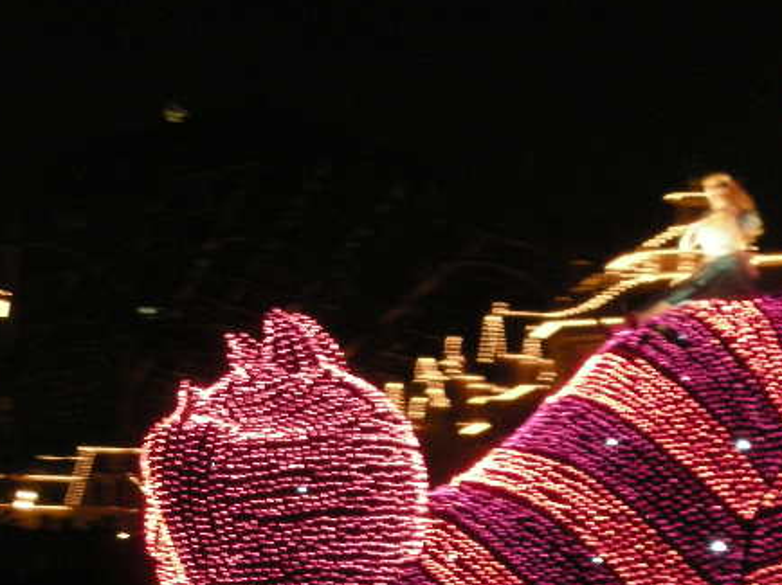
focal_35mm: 155
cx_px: 461
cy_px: 281
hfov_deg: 12.7
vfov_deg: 9.6
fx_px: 3500
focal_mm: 17.1
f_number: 4.7
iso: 400
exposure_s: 1/9.8
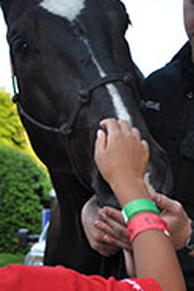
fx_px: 784
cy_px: 275
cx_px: -22
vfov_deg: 20.5
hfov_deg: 13.8
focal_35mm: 97
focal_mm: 20
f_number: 5
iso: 200
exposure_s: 1/200
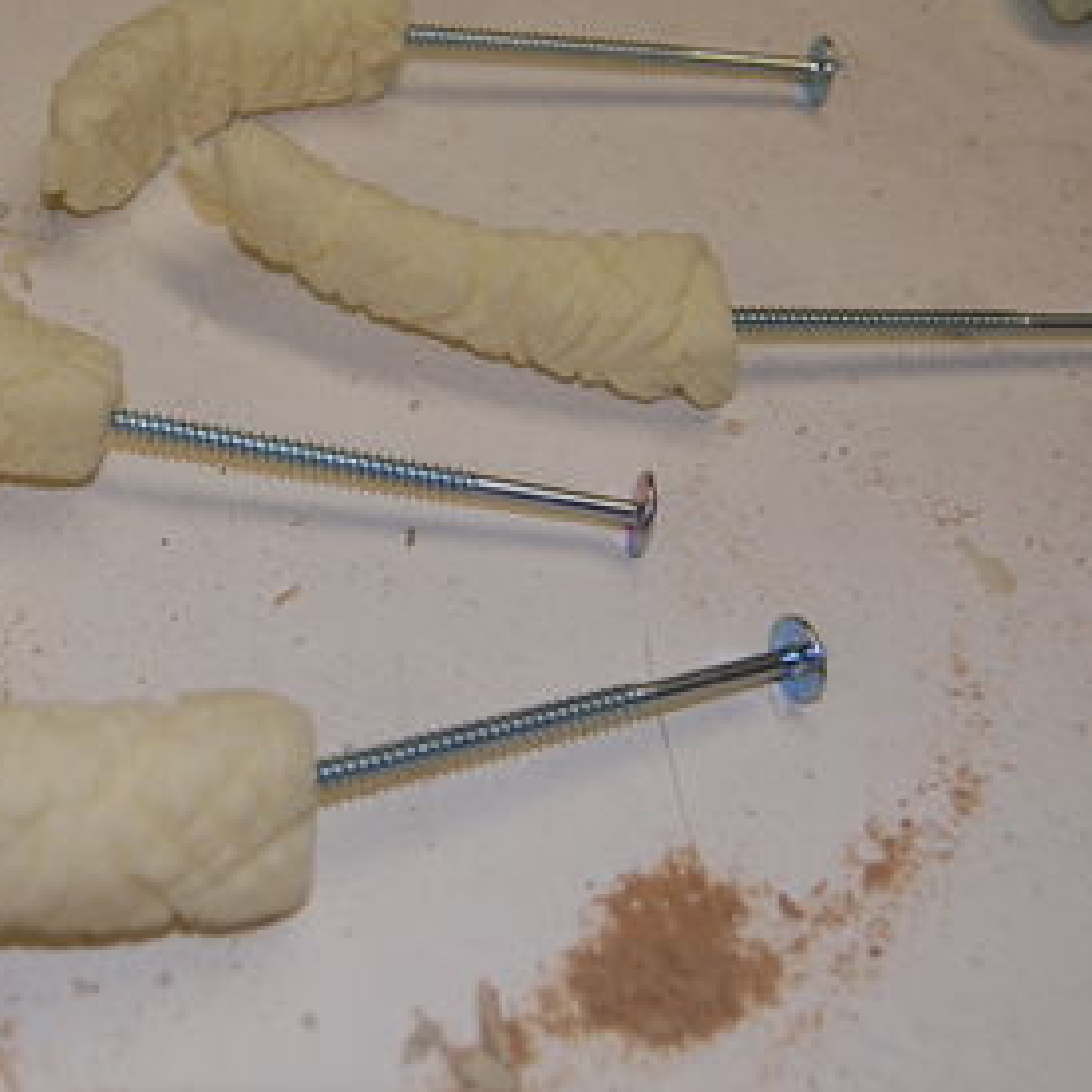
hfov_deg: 26.1
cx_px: 257
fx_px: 2320
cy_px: 384
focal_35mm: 65
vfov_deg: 26.4
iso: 360
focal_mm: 22
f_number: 3.8
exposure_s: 1/60
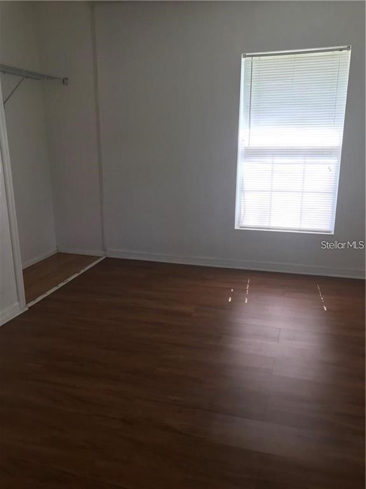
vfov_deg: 63.4
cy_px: 244
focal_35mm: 28
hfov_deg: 49.7
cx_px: 183
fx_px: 395
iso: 40
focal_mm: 3.99
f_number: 1.8
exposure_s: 1/120
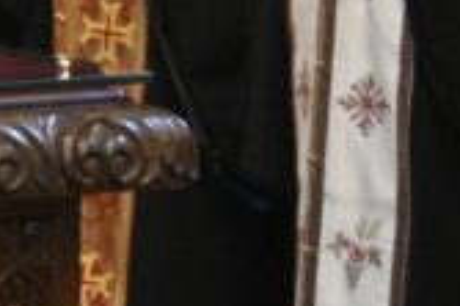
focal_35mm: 285
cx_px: -755
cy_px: -34
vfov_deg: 4.8
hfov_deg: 6.7
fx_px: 3639
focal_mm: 31
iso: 2000
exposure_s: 1/125
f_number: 4
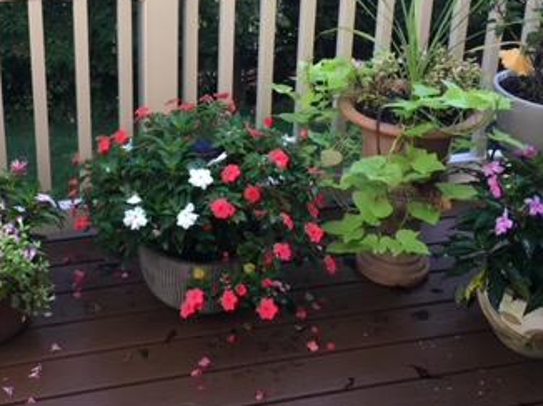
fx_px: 893
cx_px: 148
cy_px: 83
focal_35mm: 57
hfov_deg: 33.3
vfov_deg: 25.2
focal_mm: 4.15
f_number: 2.2
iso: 40
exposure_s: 1/120
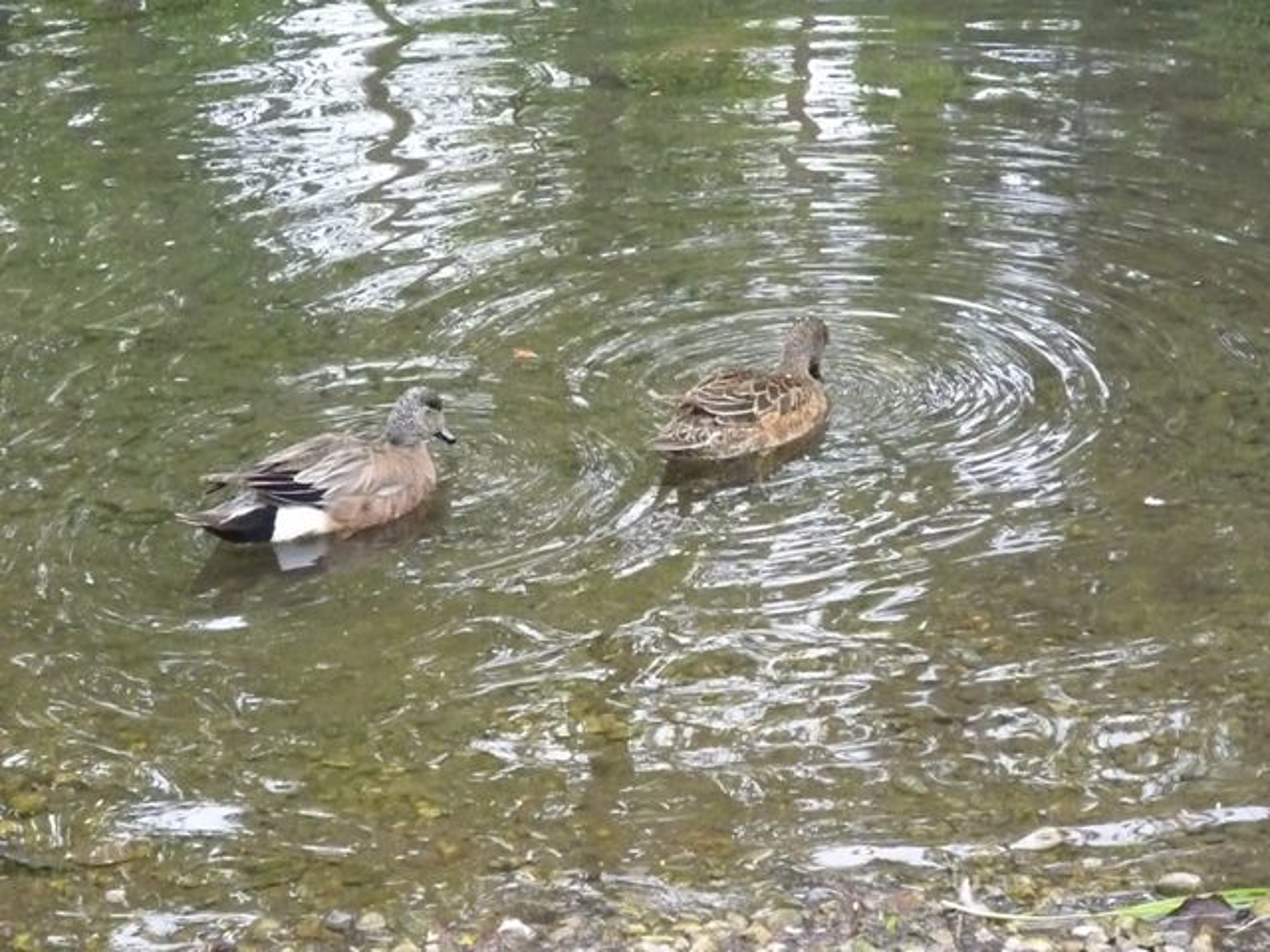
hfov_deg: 16.3
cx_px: 635
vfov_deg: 12.2
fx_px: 4439
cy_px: 476
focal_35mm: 121
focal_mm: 21.7
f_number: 5.4
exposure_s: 1/320
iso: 1600
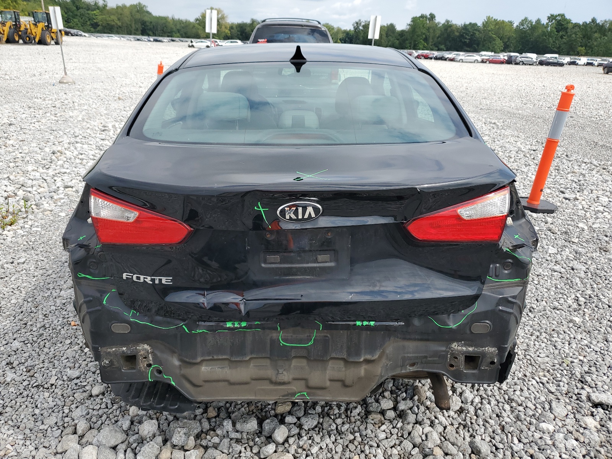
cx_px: 306
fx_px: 460
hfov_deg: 67.3
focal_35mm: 26
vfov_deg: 53.1
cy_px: 230
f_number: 1.5
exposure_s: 1/2000
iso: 50
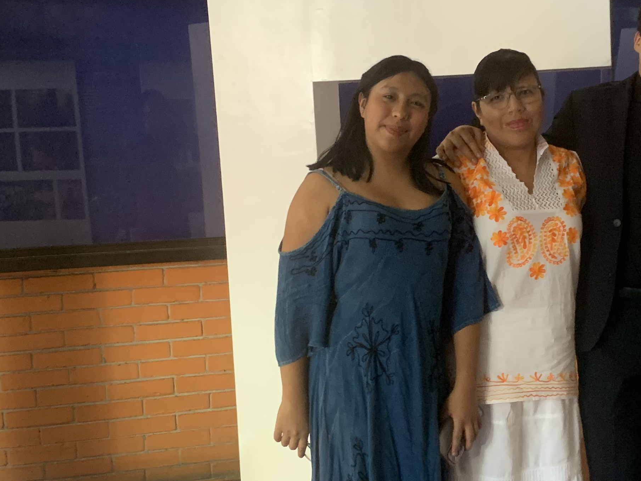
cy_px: 250
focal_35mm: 58
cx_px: 448
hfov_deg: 32.8
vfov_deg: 25.2
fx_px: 1074
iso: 320
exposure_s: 1/60
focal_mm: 4.25
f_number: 1.8
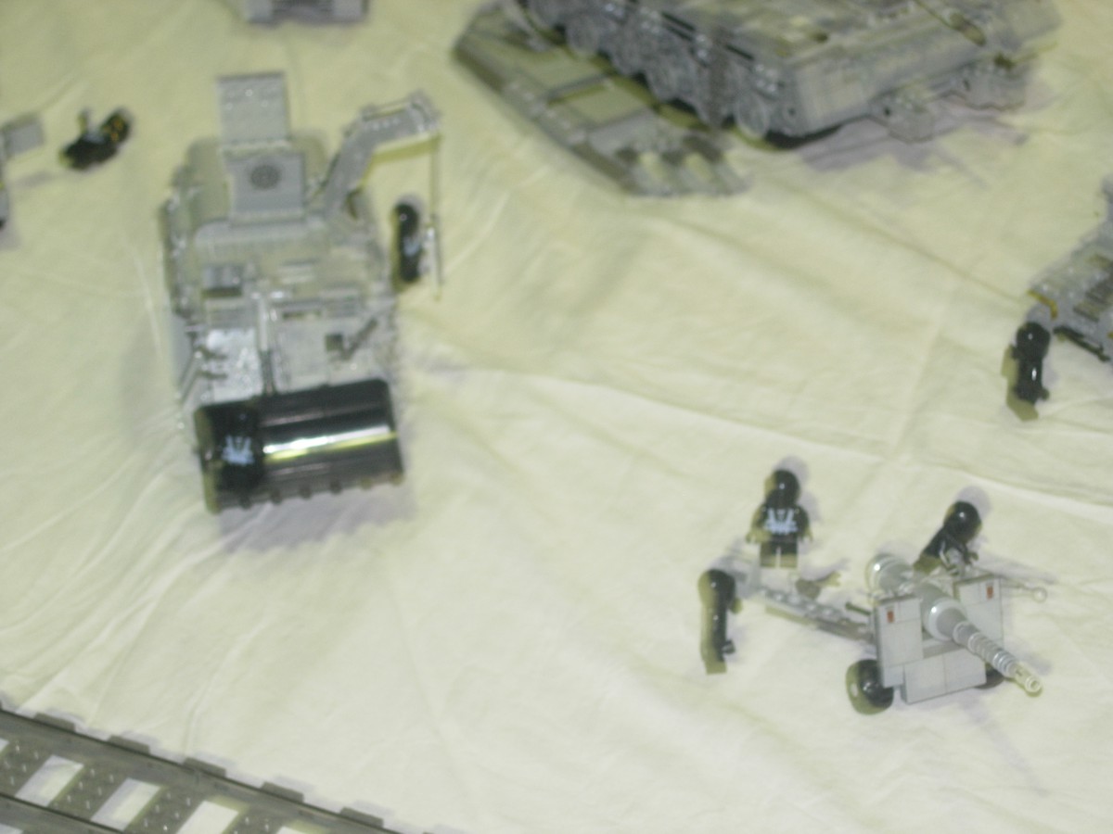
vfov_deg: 13.1
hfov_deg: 17.4
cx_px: 556
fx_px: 3633
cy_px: 417
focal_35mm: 113
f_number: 4.9
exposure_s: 1/5.9
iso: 79
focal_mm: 23.4
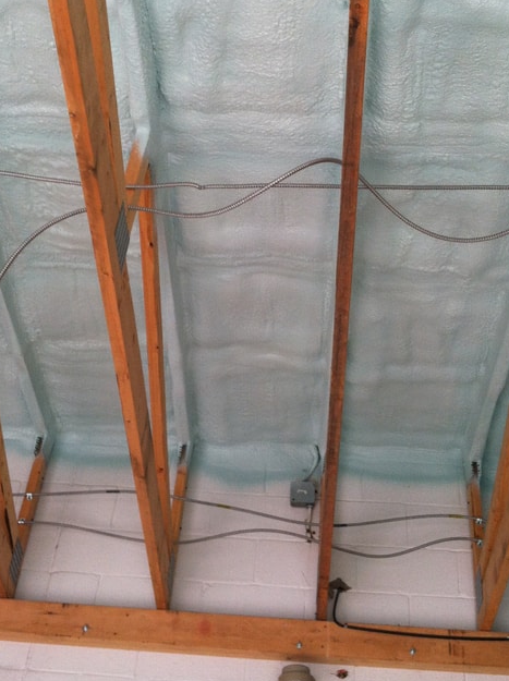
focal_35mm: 56
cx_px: 268
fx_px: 1101
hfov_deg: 26.0
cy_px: 262
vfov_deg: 34.2
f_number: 2.8
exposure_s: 1/120
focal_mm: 3.85
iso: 80
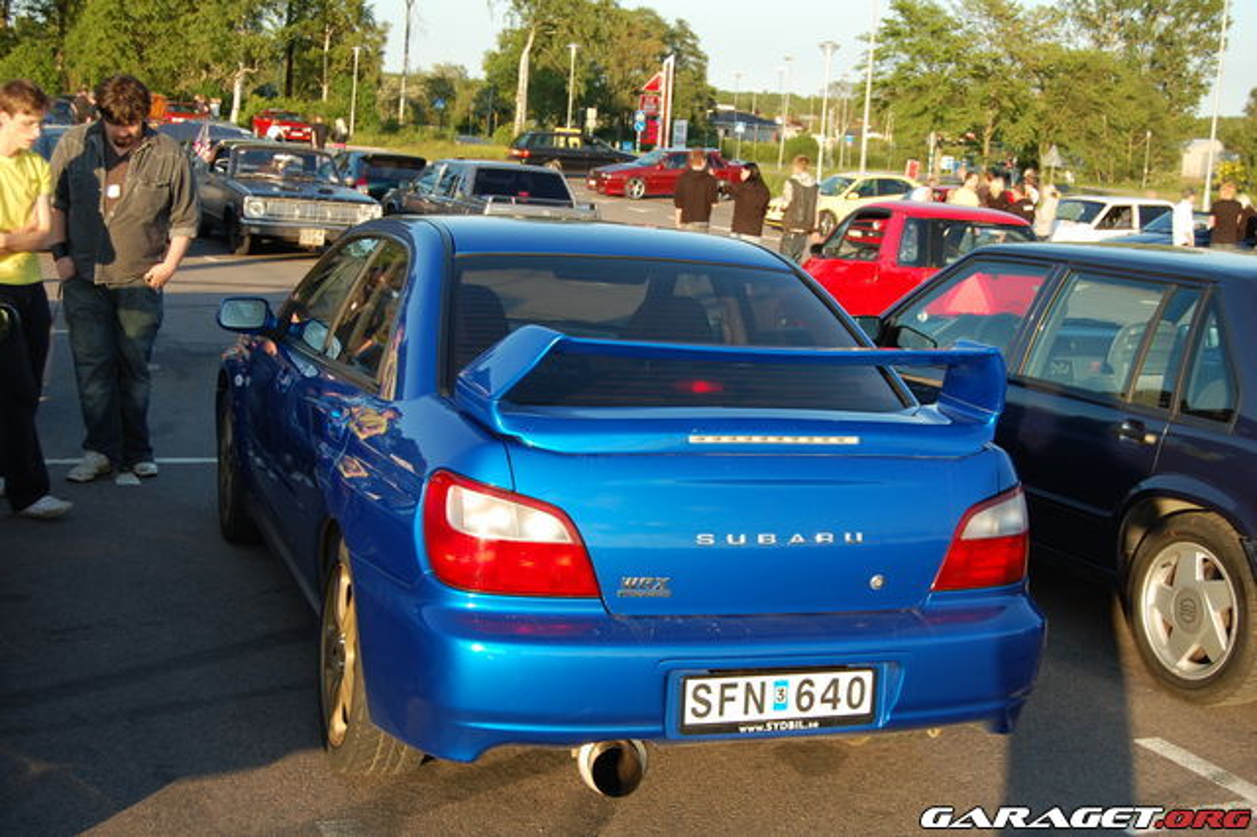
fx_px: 1675
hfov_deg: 41.1
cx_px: 628
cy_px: 418
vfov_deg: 28.0
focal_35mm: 48
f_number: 7.1
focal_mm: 32
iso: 200
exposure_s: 1/200
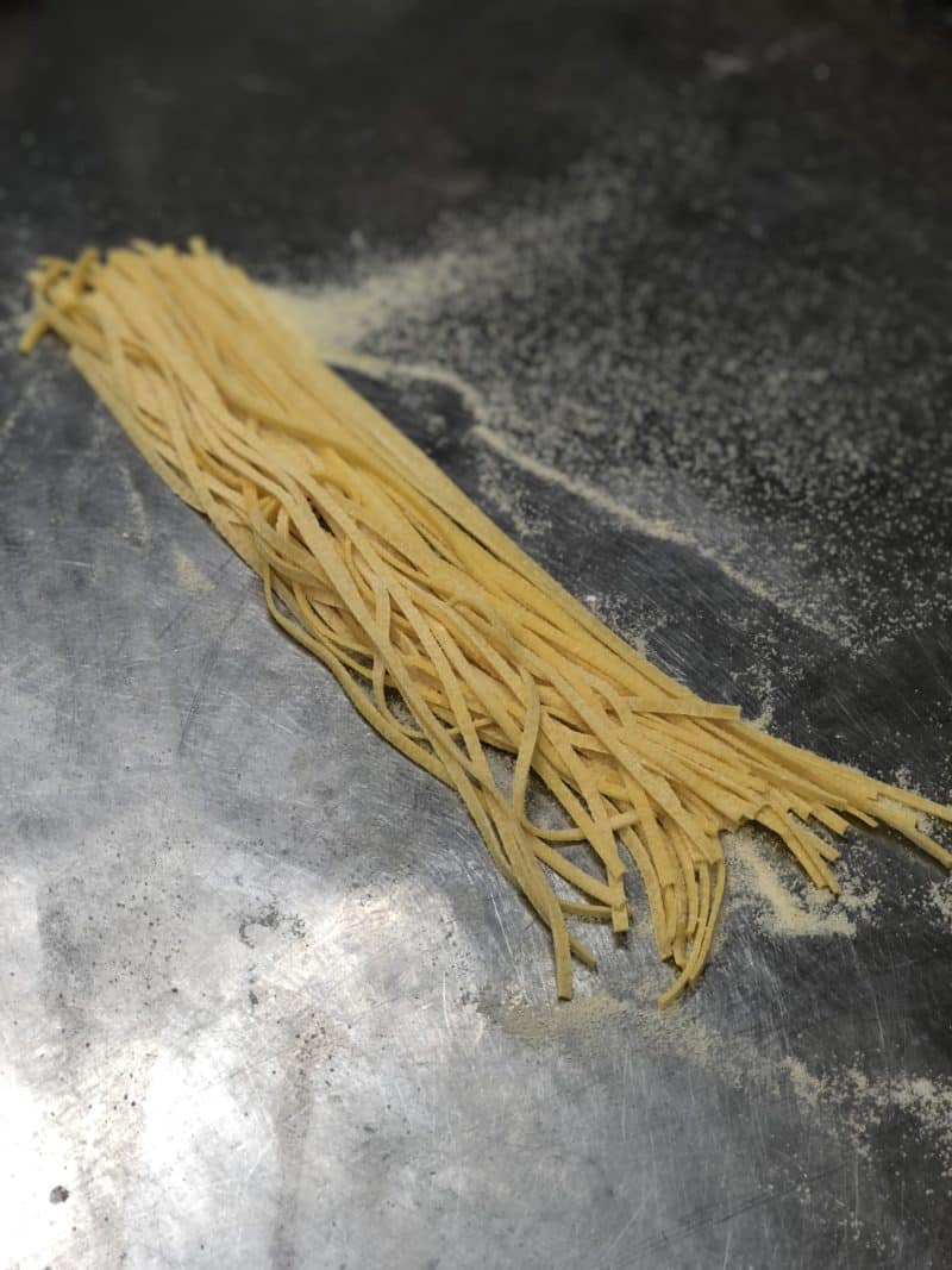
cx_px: 476
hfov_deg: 25.7
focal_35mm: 57
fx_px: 2091
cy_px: 635
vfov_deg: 33.8
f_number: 2.8
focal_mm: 6.6
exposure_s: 1/50
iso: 64
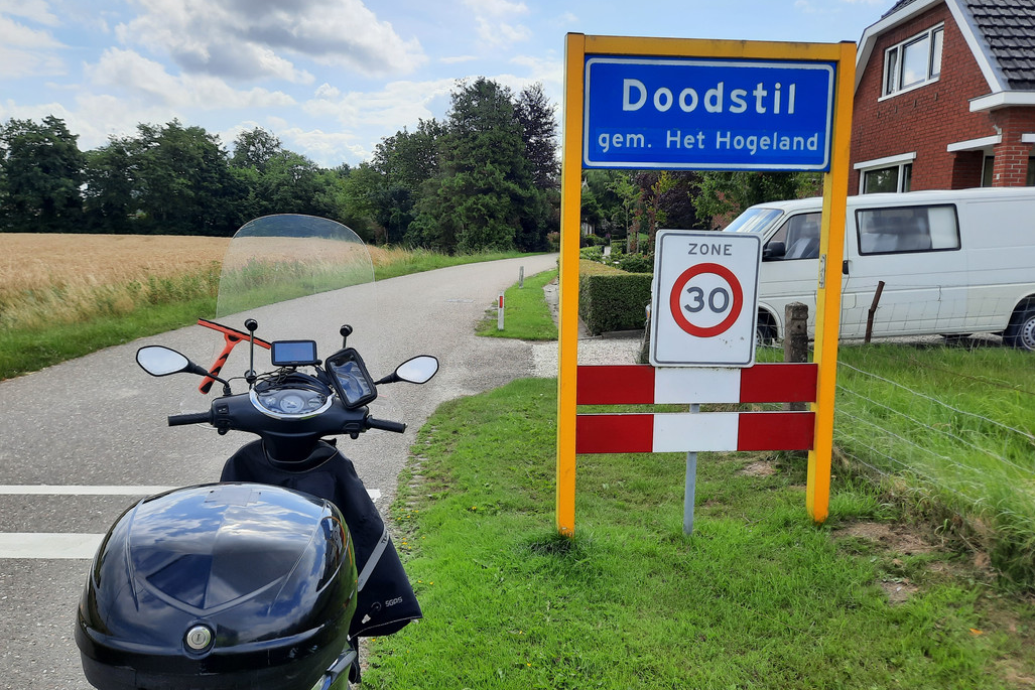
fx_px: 776
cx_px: 505
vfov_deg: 47.9
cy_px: 335
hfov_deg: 67.4
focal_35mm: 27
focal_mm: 4.6
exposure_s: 1/967
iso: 32
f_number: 2
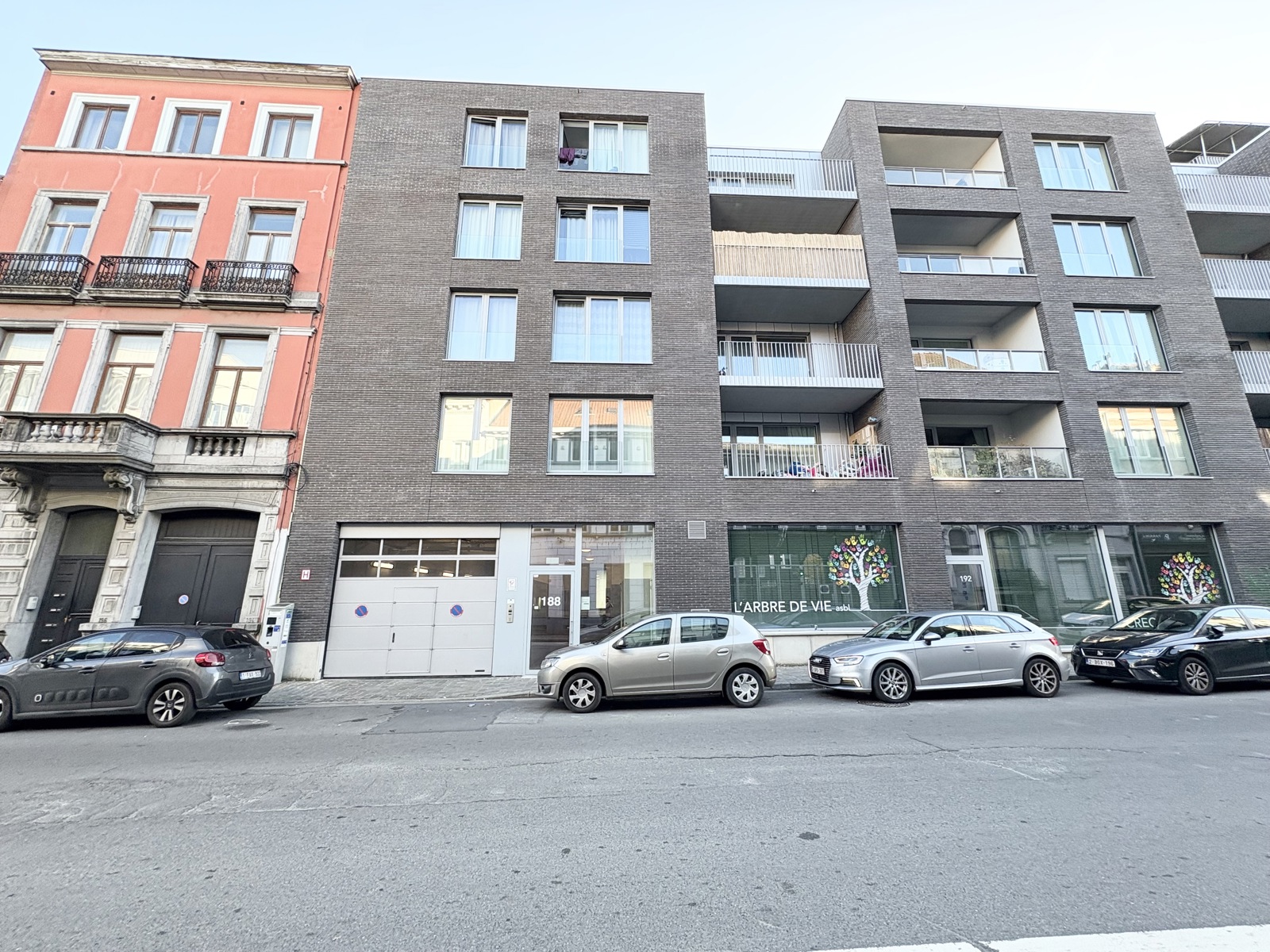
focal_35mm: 14
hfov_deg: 102.1
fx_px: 514
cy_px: 476
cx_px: 635
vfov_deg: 85.7
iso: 64
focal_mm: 2.22
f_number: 2.2
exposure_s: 1/137
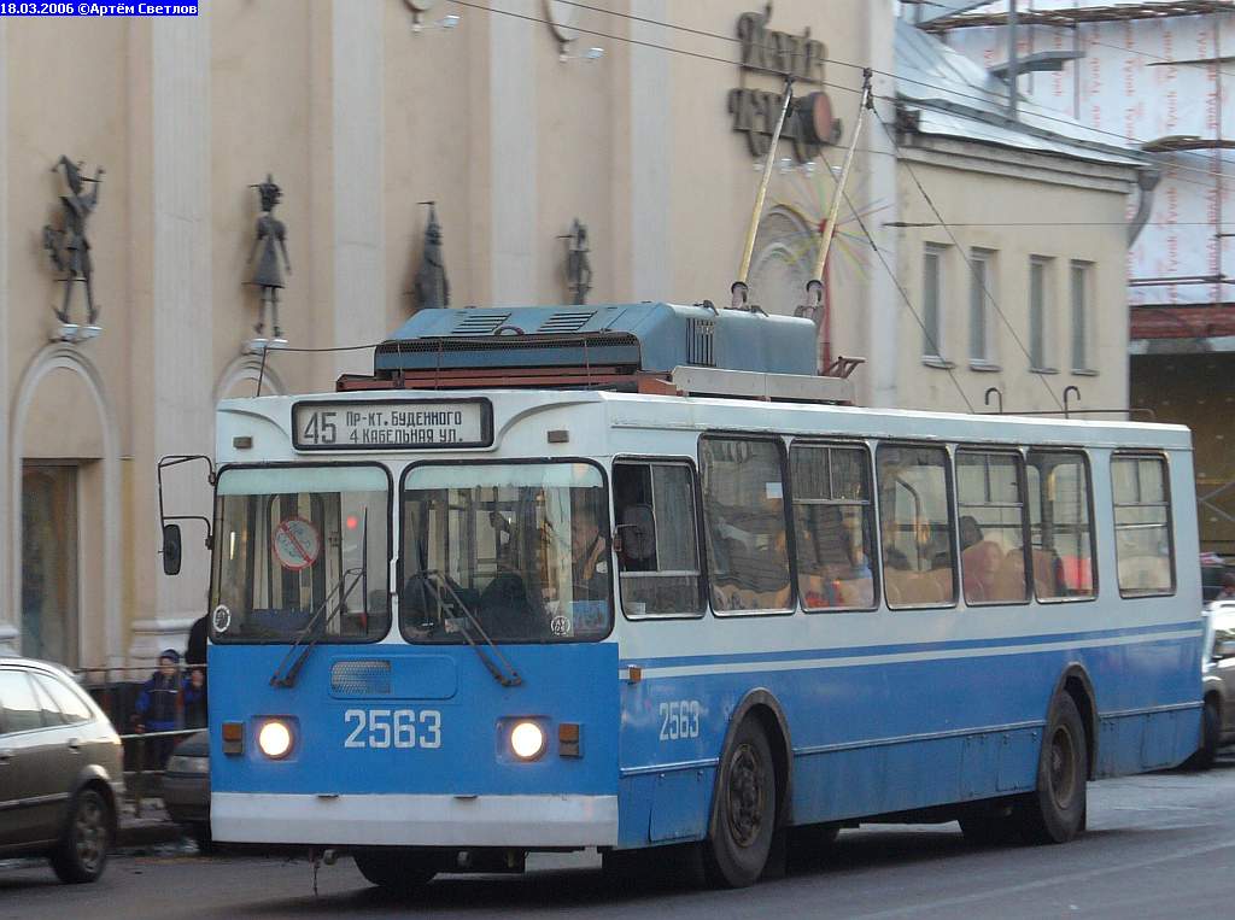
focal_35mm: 111
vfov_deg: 13.3
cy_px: 460
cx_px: 618
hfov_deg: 17.8
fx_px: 3951
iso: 100
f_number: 3.6
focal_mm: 18.3
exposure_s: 1/50
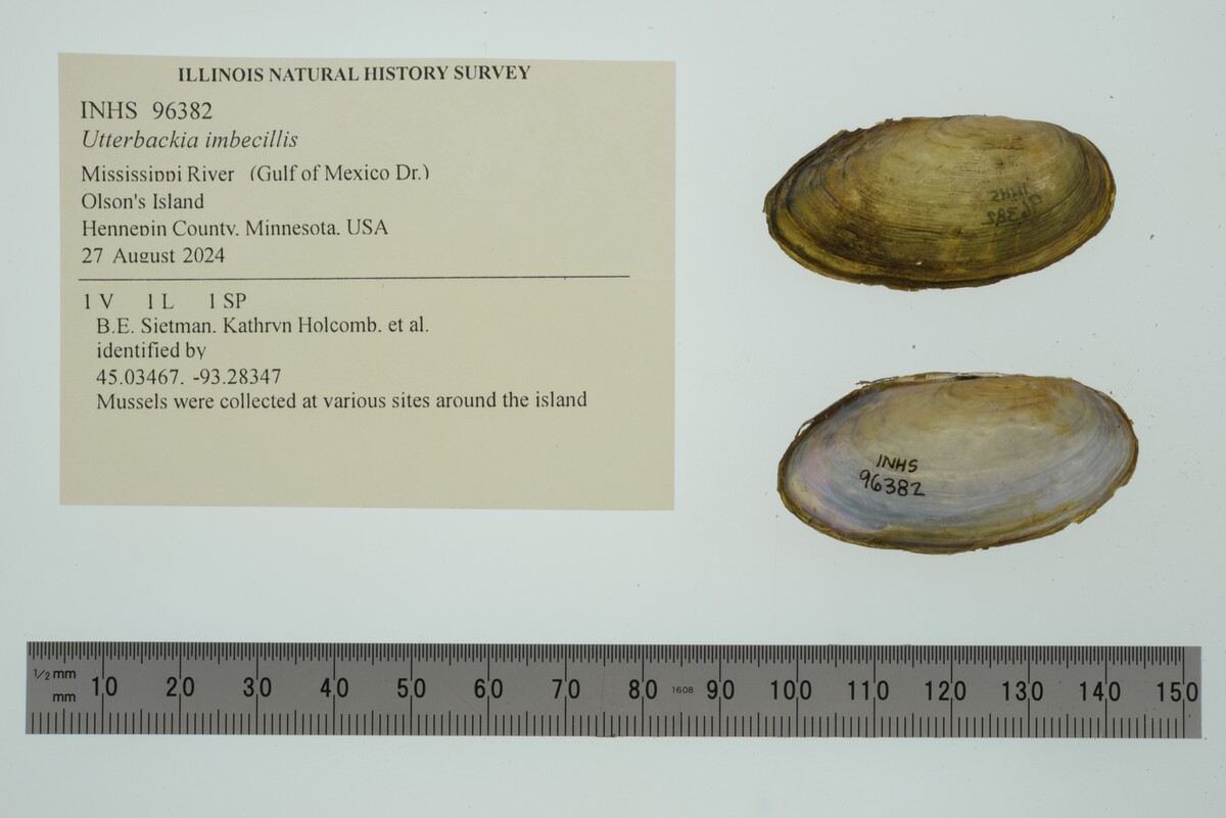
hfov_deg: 33.4
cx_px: 613
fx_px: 2044
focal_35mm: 60
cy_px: 409
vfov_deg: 22.6
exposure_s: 1/13
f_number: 32
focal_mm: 60
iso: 100
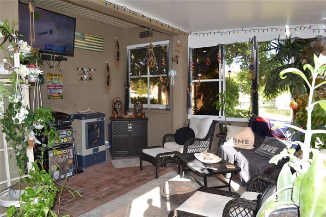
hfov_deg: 67.4
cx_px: 163
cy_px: 108
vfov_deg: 47.9
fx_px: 244
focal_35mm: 27
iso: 450
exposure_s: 1/60
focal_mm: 18
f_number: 8
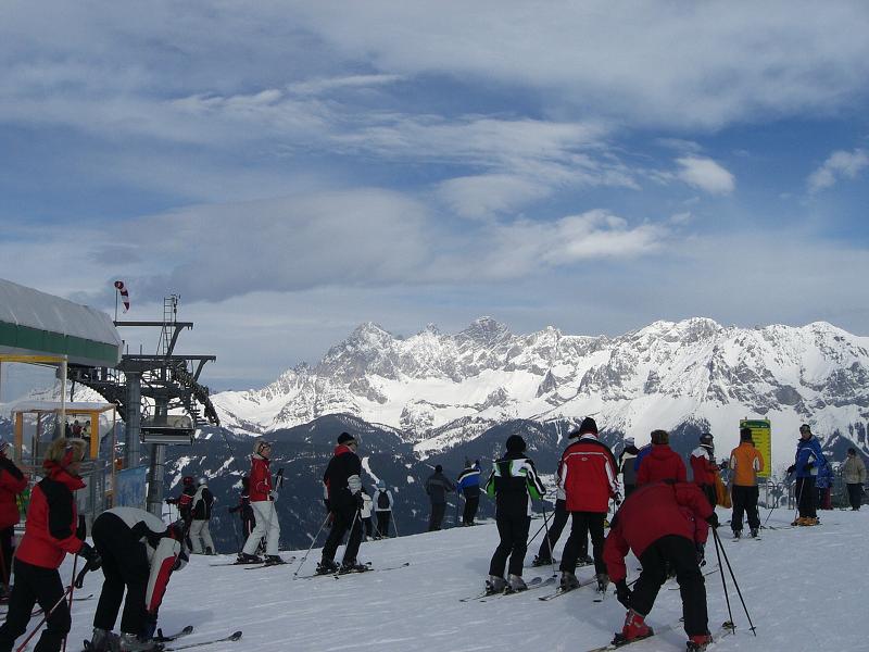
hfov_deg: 49.0
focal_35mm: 38
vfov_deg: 37.7
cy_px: 326
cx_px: 434
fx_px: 954
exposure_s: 1/2000
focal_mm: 6.3
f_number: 4.4
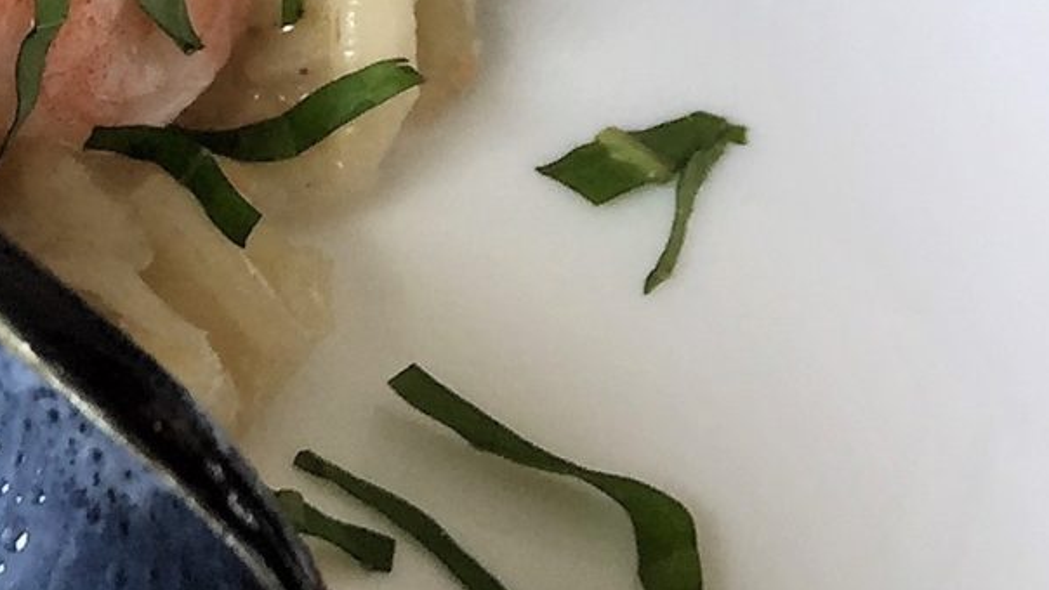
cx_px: -1011
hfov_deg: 13.8
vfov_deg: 8.9
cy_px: -210
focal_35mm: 134
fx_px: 3728
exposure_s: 1/50
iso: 32
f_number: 2.2
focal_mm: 4.15
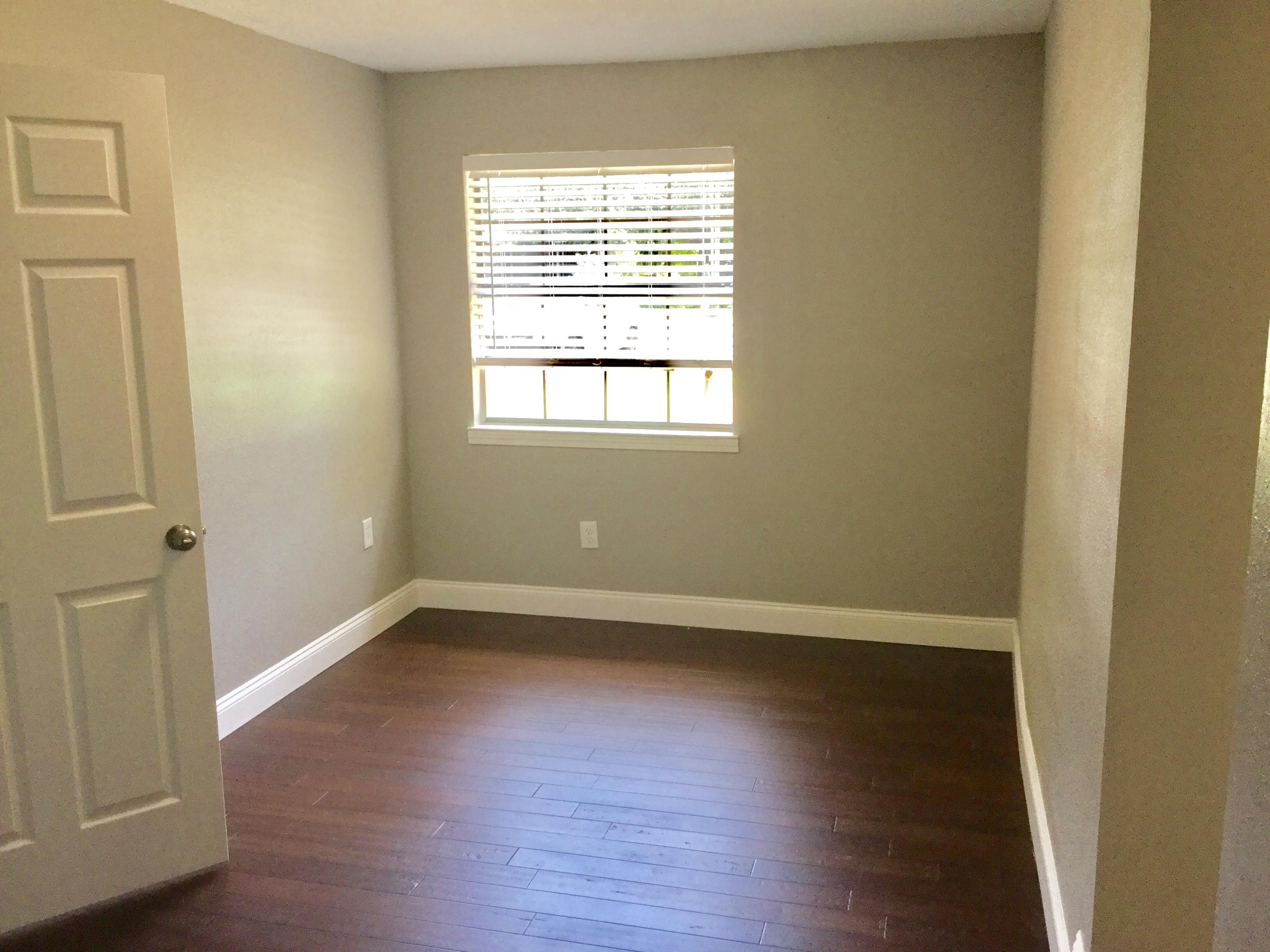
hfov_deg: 58.4
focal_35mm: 31
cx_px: 635
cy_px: 476
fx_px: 1137
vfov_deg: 45.4
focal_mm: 3.3
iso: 25
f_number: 2.4
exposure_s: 1/30
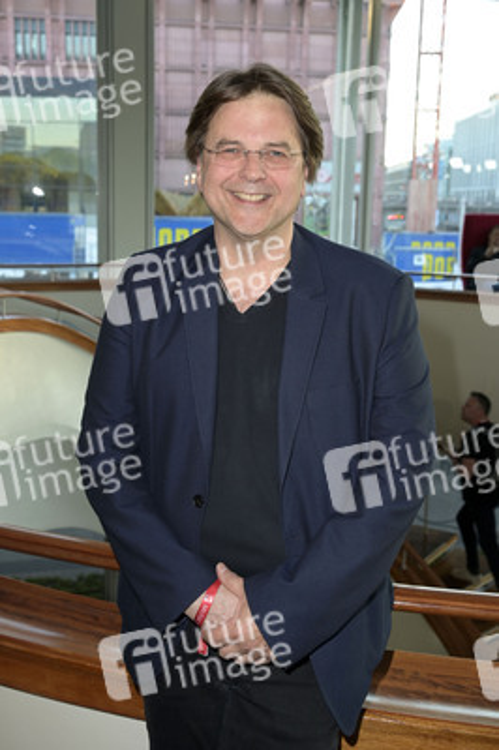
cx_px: 250
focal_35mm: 38
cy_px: 375
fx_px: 791
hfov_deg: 35.0
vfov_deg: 50.7
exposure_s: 1/60
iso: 800
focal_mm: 38
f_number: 5.6
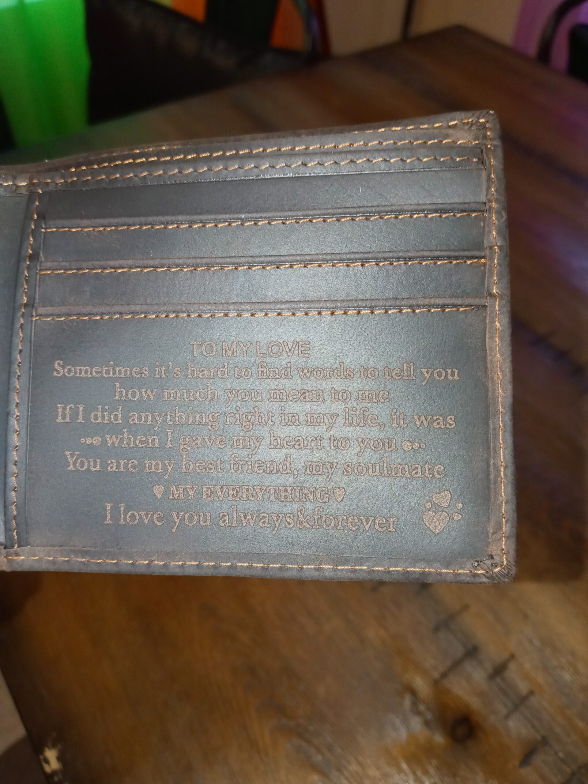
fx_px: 634
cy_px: 392
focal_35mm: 28
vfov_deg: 63.4
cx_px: 294
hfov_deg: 49.7
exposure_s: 1/30
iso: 300
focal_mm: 3.61
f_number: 1.8
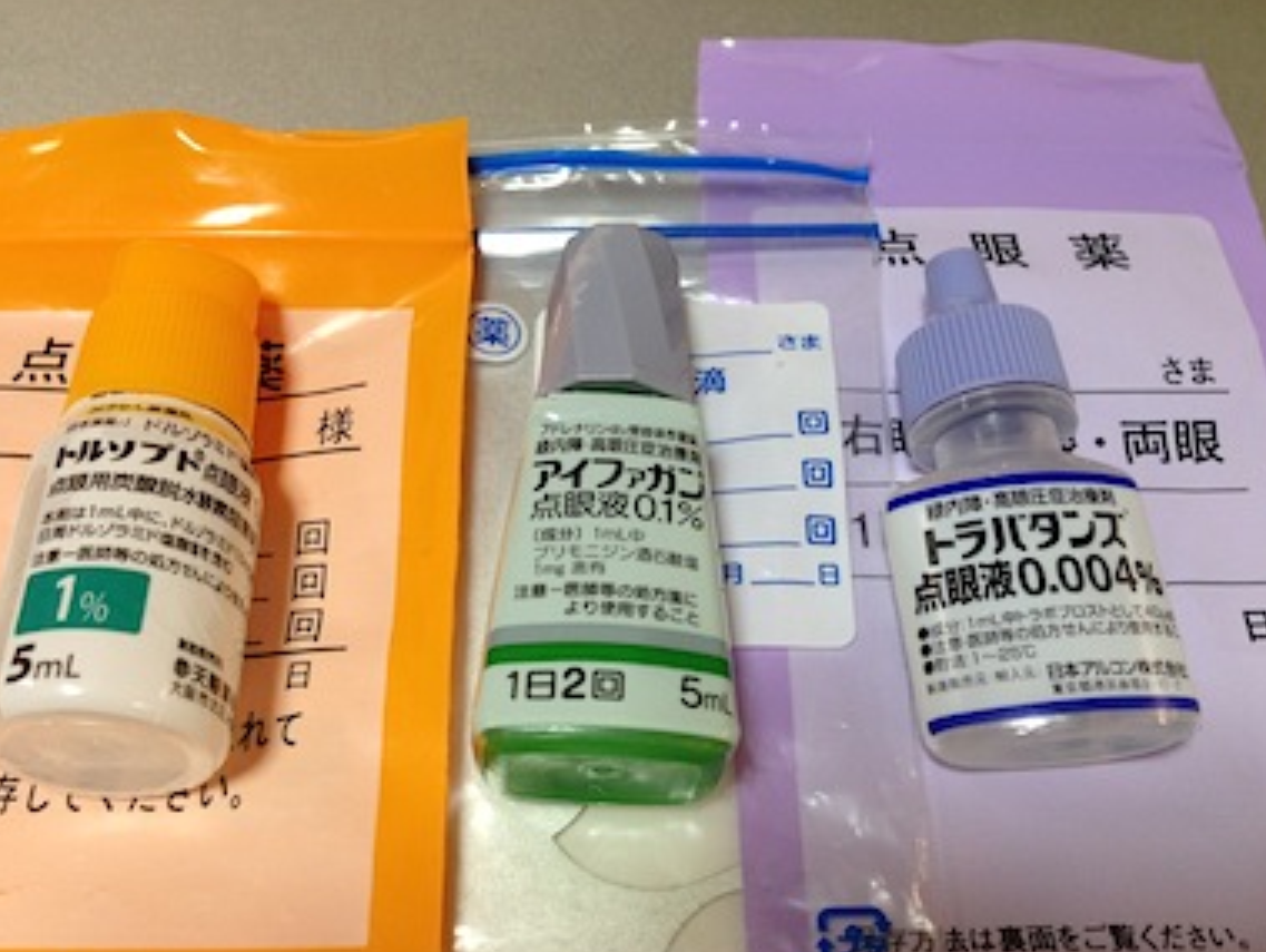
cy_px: 516
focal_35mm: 37
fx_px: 1354
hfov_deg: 50.1
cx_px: 590
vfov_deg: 38.7
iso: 64
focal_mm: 4.12
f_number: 2.4
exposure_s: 1/20
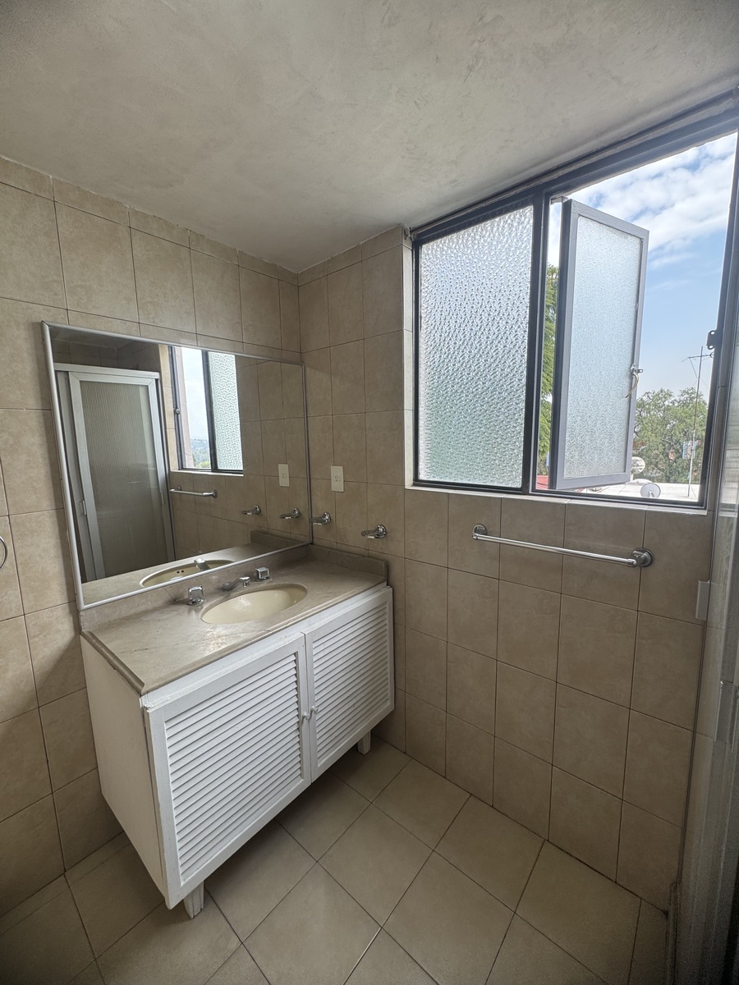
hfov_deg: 85.7
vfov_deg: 102.1
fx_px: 399
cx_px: 370
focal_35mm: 14
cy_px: 492
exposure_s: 1/128
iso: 40
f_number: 2.2
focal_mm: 2.22
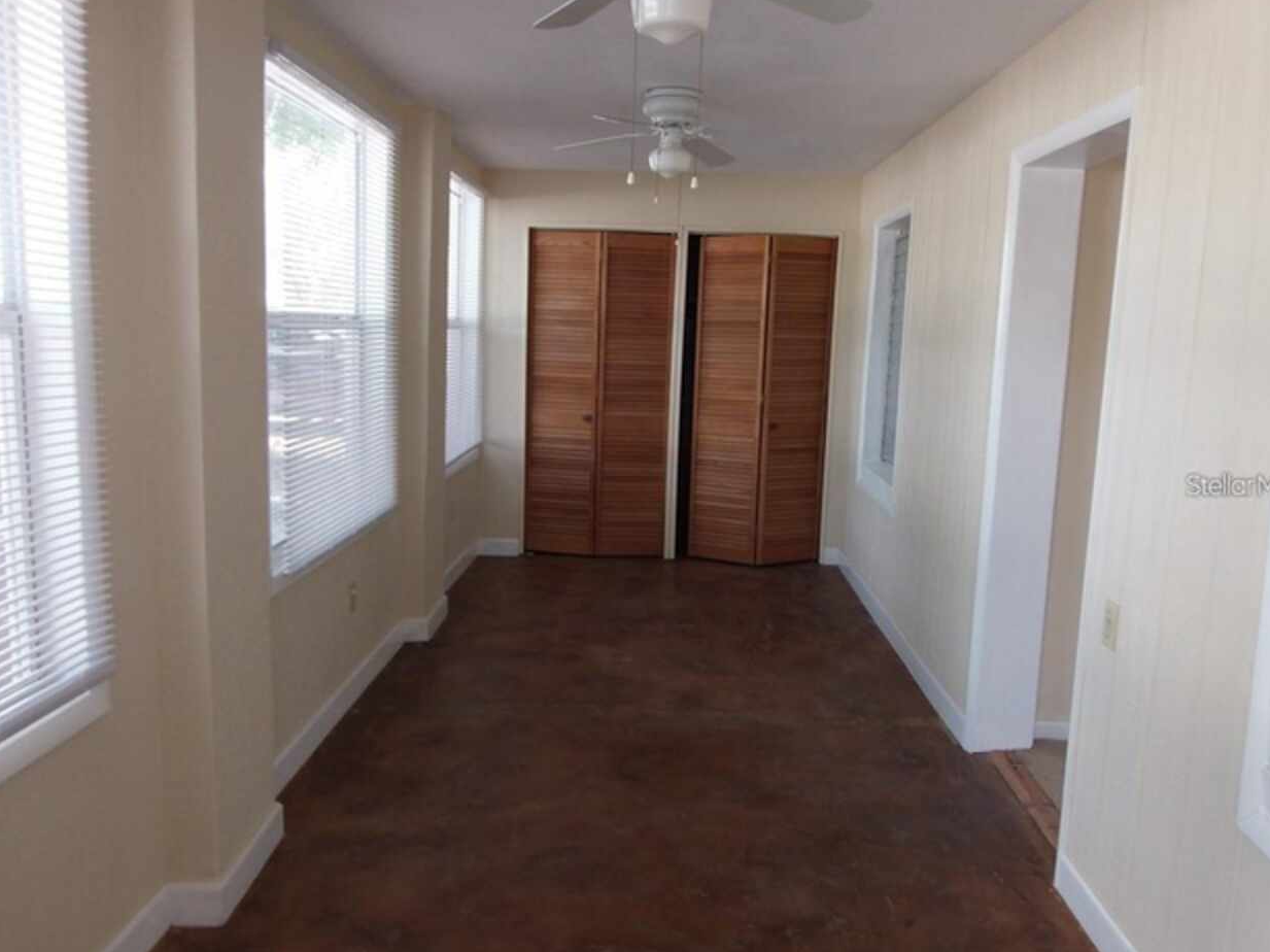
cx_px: 649
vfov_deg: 51.3
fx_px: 990
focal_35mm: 27
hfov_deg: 65.3
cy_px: 484
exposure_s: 1/40
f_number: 3.2
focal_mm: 4.66
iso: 100
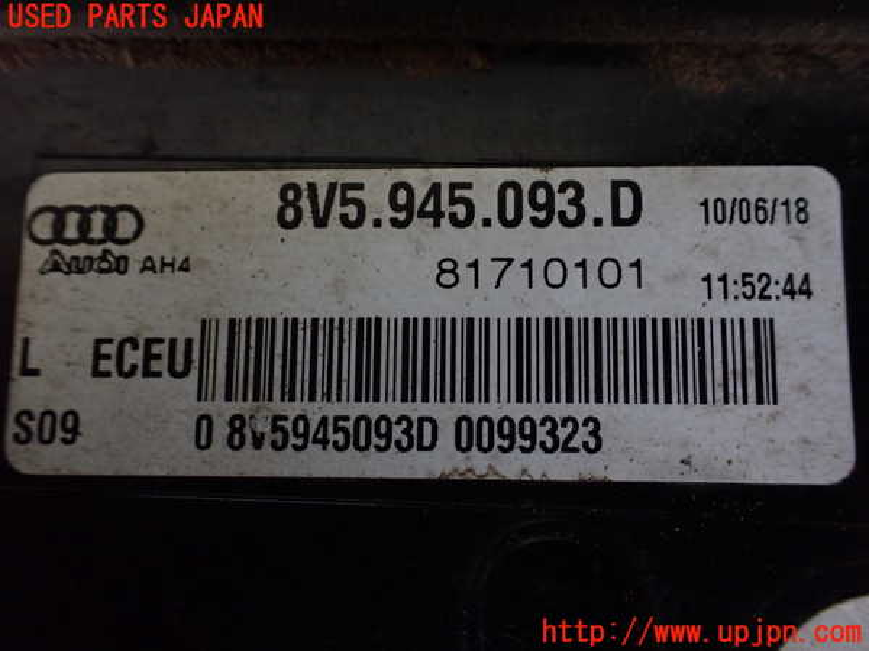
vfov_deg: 46.8
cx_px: 434
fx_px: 753
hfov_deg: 60.0
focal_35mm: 30
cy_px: 326
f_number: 2.3
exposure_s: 1/125
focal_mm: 5.4
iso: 640
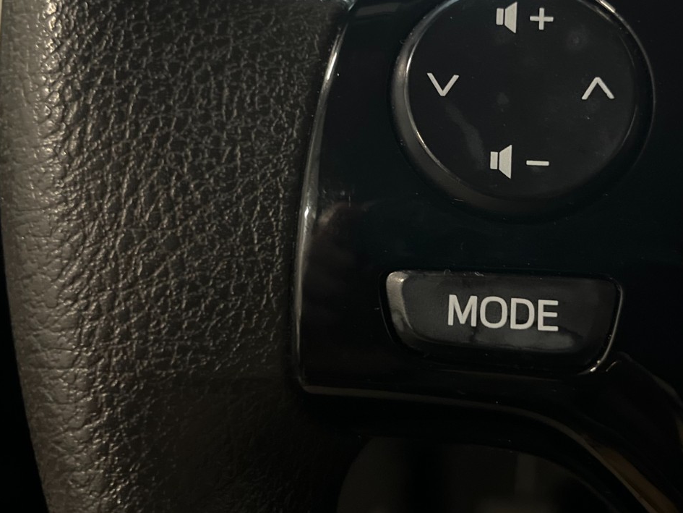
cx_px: 461
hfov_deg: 42.3
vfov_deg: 32.5
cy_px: 156
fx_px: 868
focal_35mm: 44
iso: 1000
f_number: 1.6
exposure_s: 1/17
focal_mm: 5.1
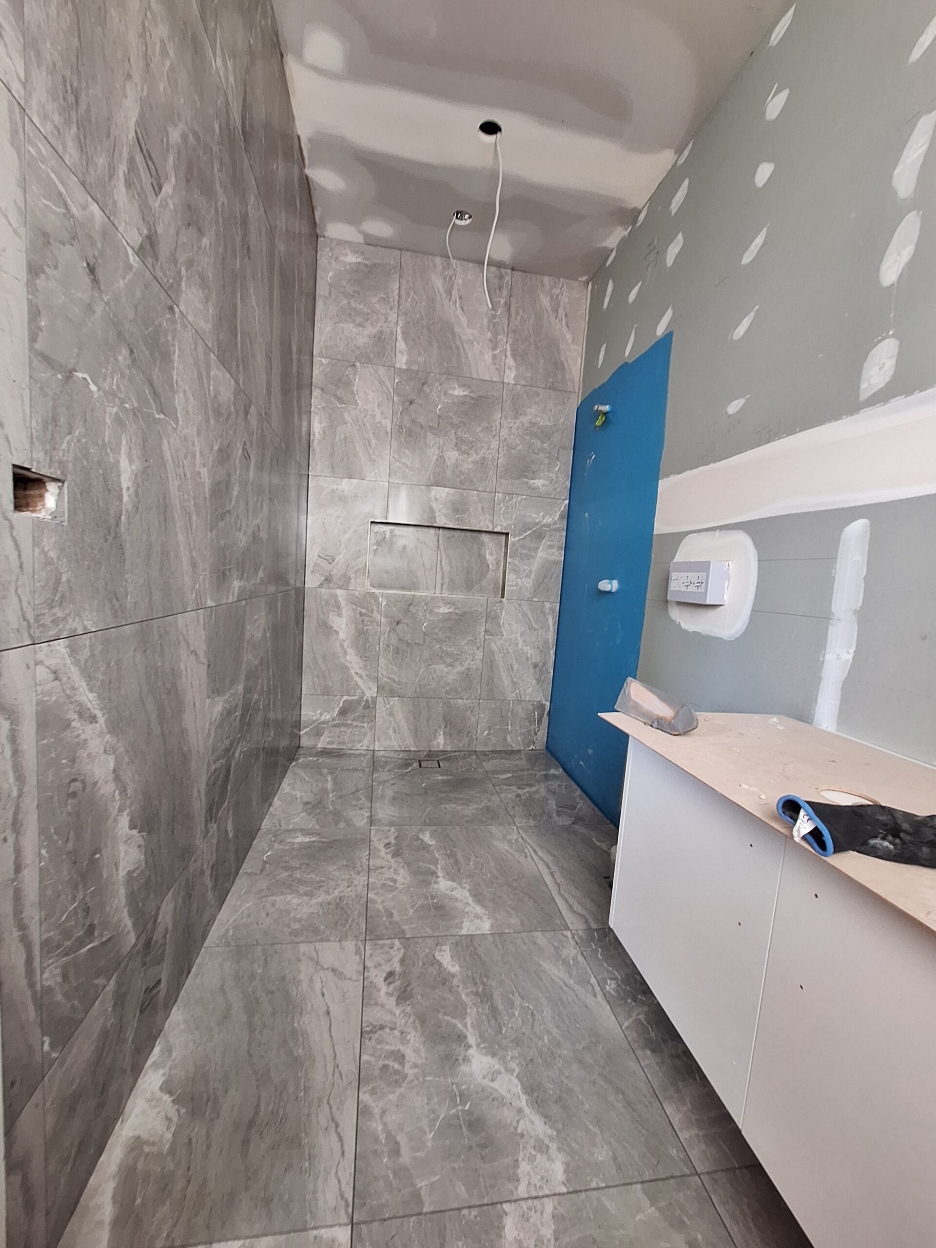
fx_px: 469
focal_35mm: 13
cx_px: 468
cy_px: 624
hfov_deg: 89.9
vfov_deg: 106.2
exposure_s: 1/25
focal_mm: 1.74
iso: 160
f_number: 2.2
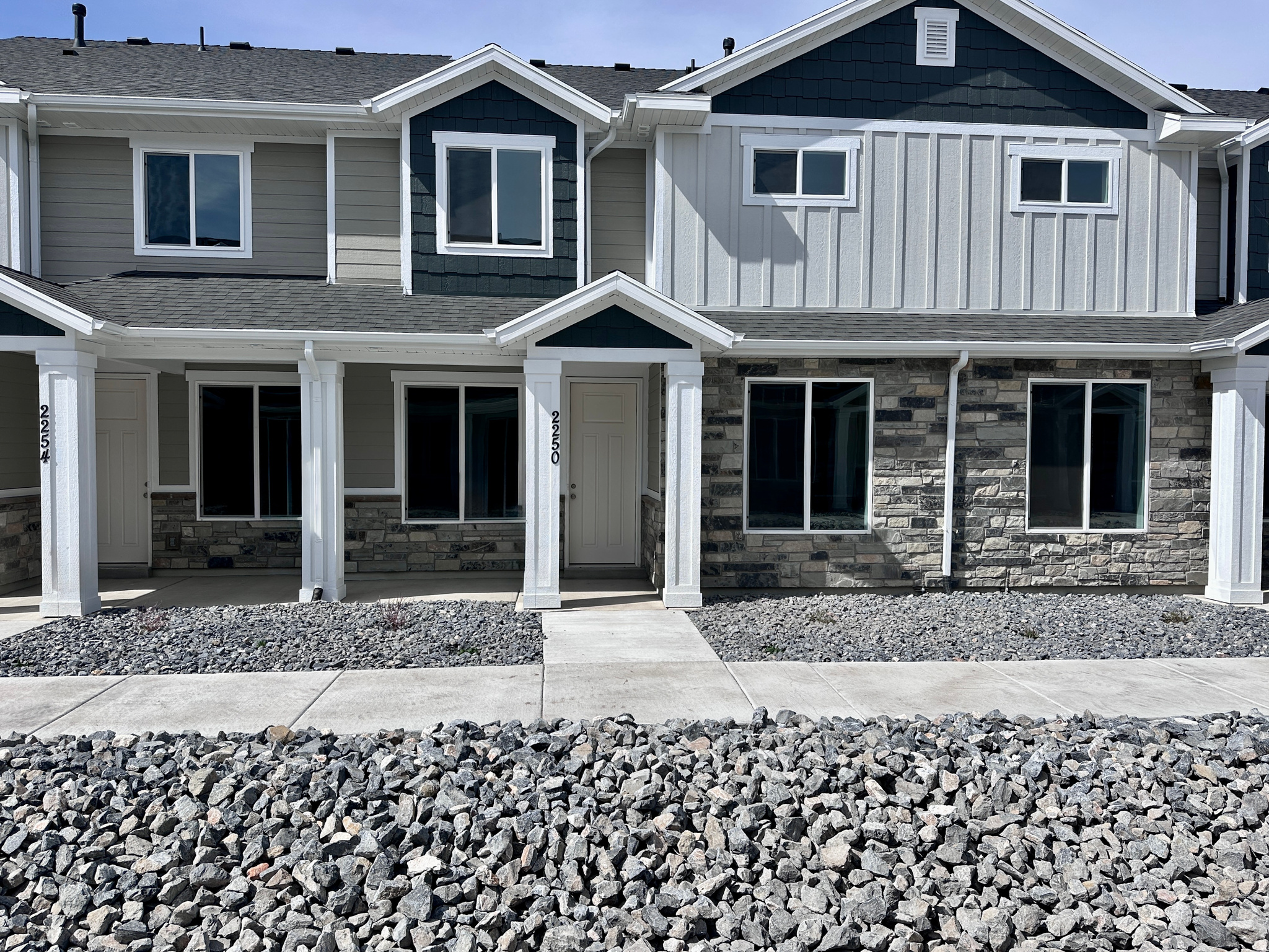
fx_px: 880
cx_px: 634
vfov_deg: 56.8
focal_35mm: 24
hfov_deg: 71.6
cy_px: 476
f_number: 1.78
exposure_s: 1/6623
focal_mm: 6.86
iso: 80
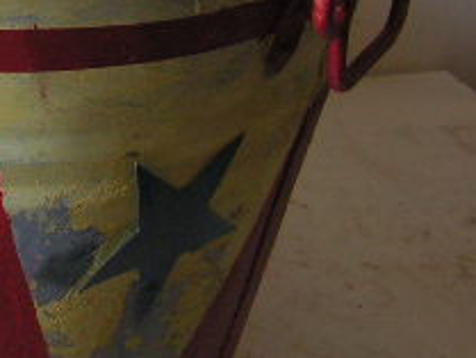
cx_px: -203
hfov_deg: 16.5
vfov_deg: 13.4
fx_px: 1513
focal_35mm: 110
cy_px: 89
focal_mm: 6
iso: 125
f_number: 3.2
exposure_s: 1/40
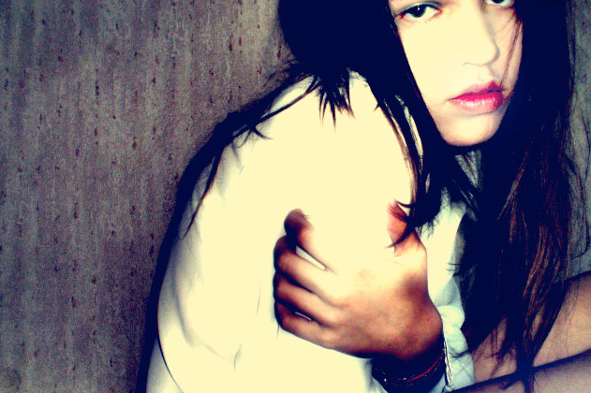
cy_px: 224
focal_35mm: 38
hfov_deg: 50.7
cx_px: 297
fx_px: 623
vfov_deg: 35.0
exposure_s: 1/30
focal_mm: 6.3
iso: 125
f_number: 3.1
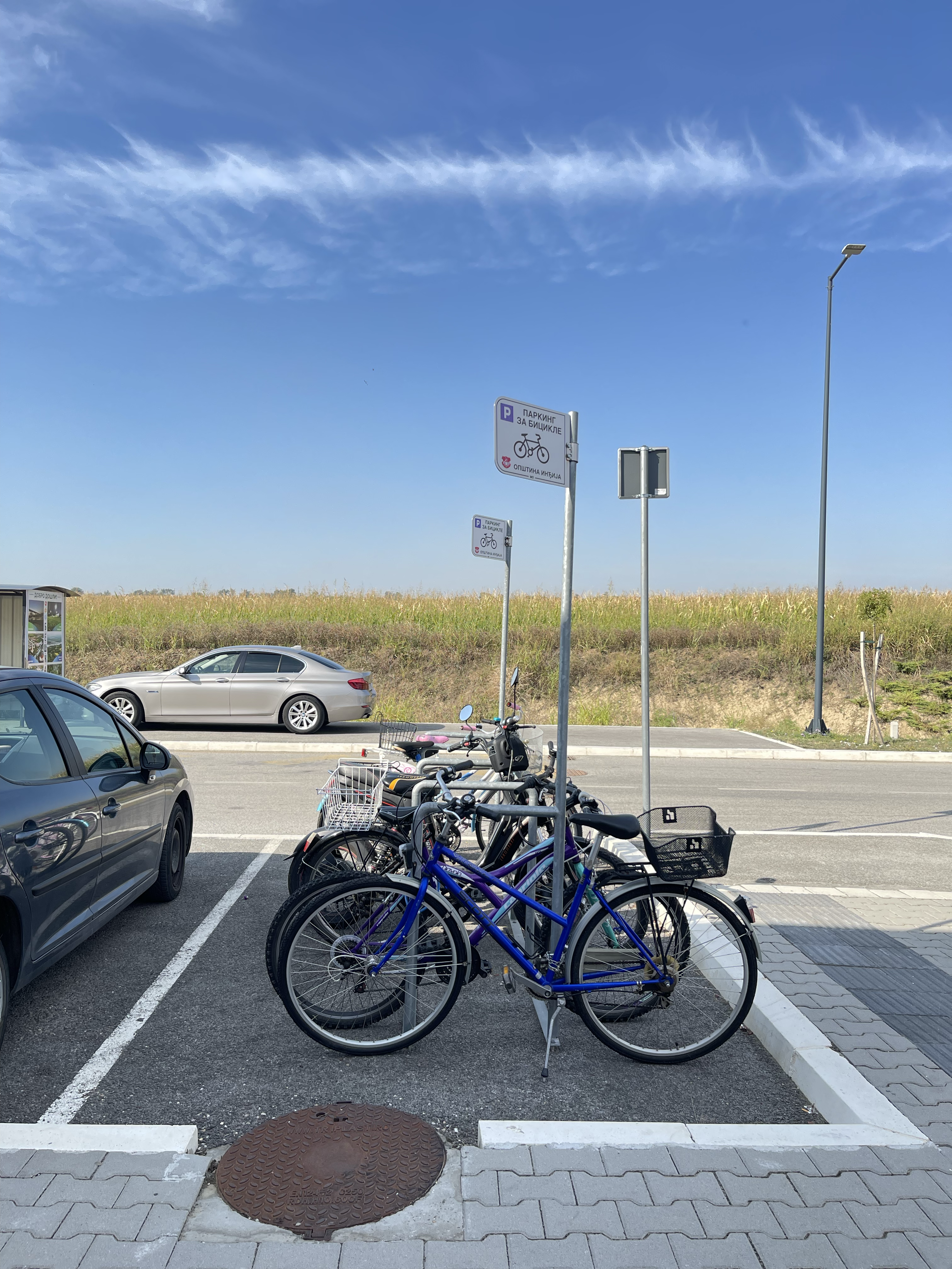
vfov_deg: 67.3
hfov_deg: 53.1
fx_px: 953
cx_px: 476
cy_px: 634
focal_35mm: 26
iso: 32
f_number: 1.6
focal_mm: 5.1
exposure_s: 1/1339
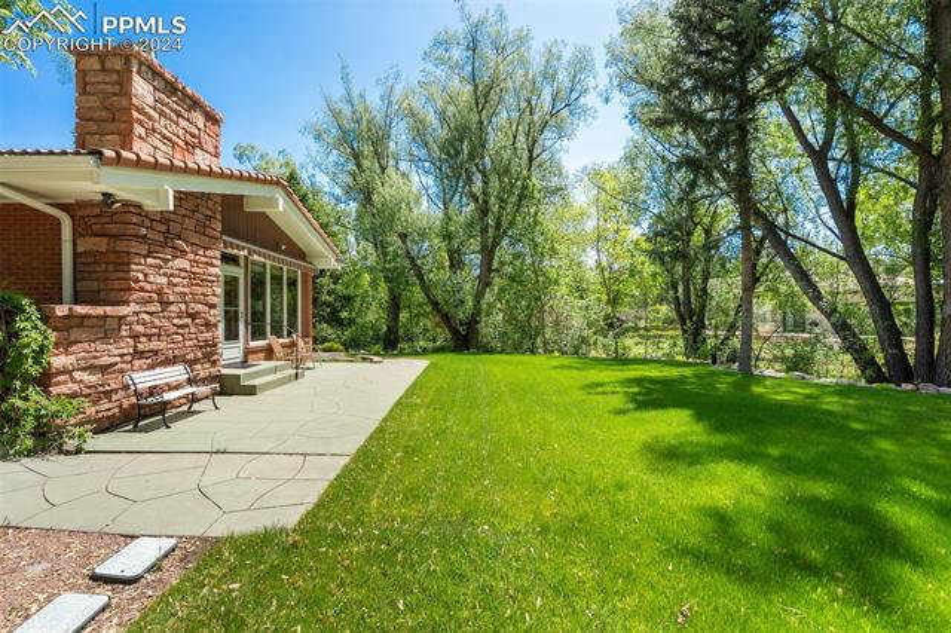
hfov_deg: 96.8
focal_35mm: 16
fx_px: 422
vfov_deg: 73.7
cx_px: 476
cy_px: 316
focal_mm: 16
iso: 1000
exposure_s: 1/1000
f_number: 6.3
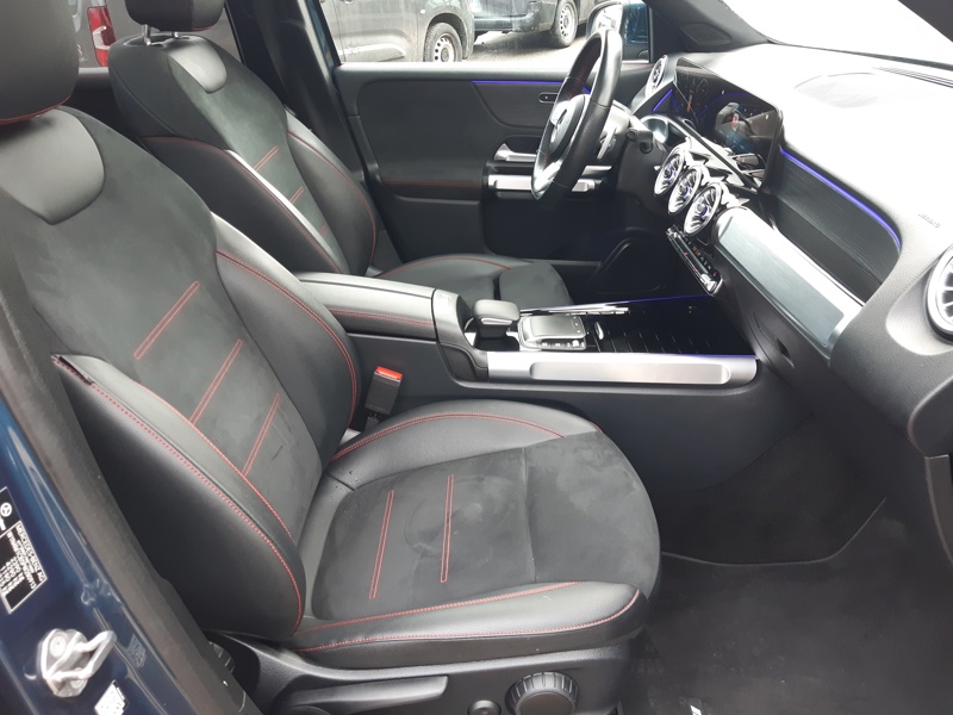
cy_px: 358
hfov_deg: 67.3
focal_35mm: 26
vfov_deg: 53.1
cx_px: 476
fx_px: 716
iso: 100
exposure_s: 1/50
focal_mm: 3.92
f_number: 1.7
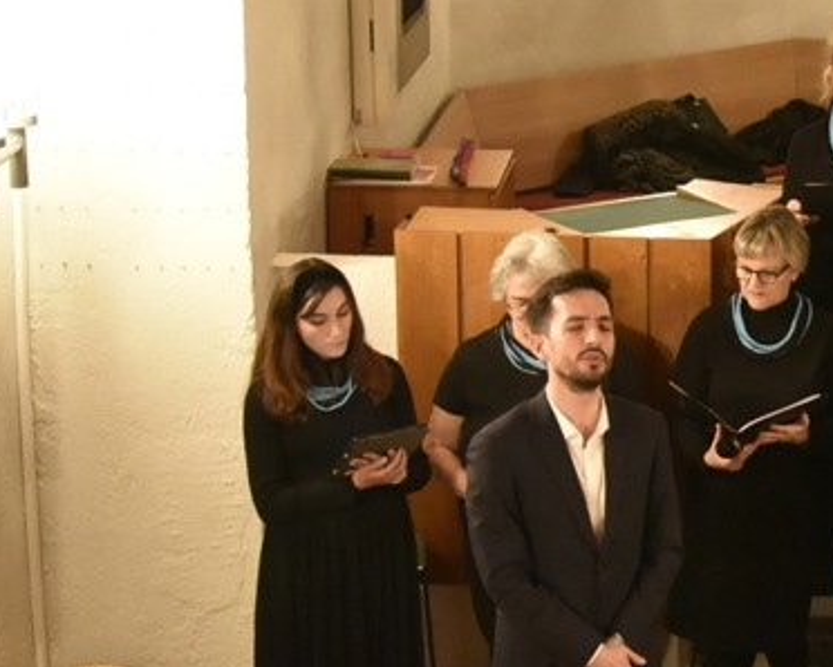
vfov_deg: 12.8
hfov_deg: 15.3
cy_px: 278
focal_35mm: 121
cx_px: 1008
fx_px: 2985
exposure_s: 1/100
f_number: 5
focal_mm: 40
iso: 8000
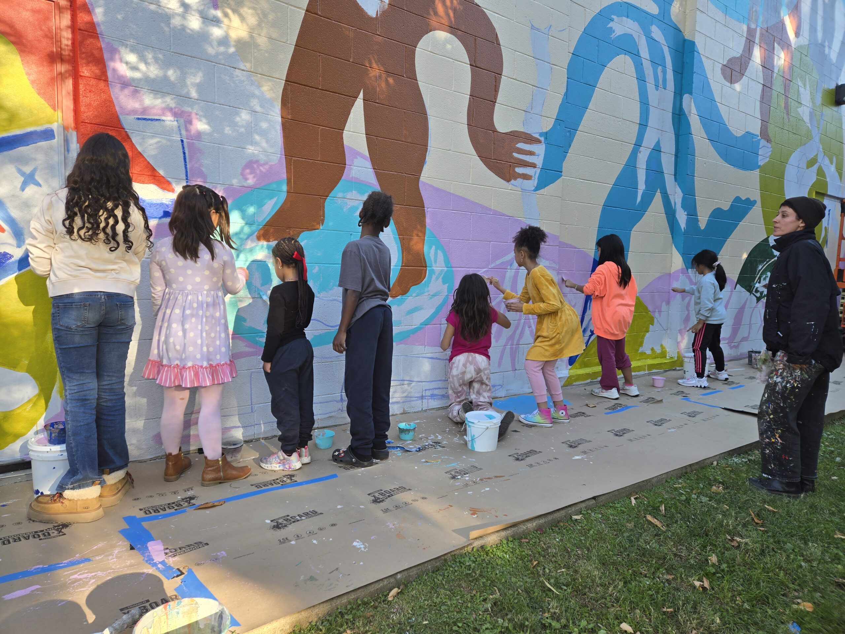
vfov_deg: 58.9
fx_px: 561
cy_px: 317
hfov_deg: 73.9
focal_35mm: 23
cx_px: 422
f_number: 1.8
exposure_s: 1/180
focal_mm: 5.4
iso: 32
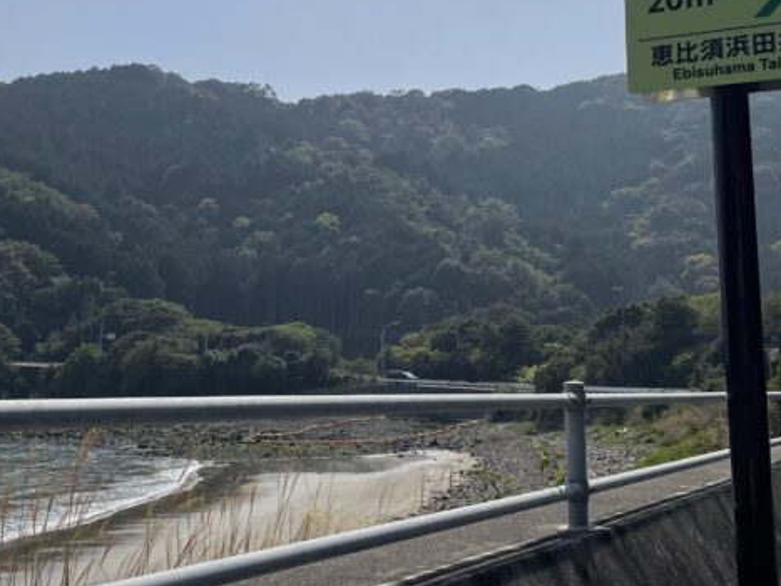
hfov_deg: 33.7
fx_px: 1286
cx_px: 329
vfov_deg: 25.4
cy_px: 164
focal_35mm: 57
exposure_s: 1/14925
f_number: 1.6
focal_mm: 4.2
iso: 32
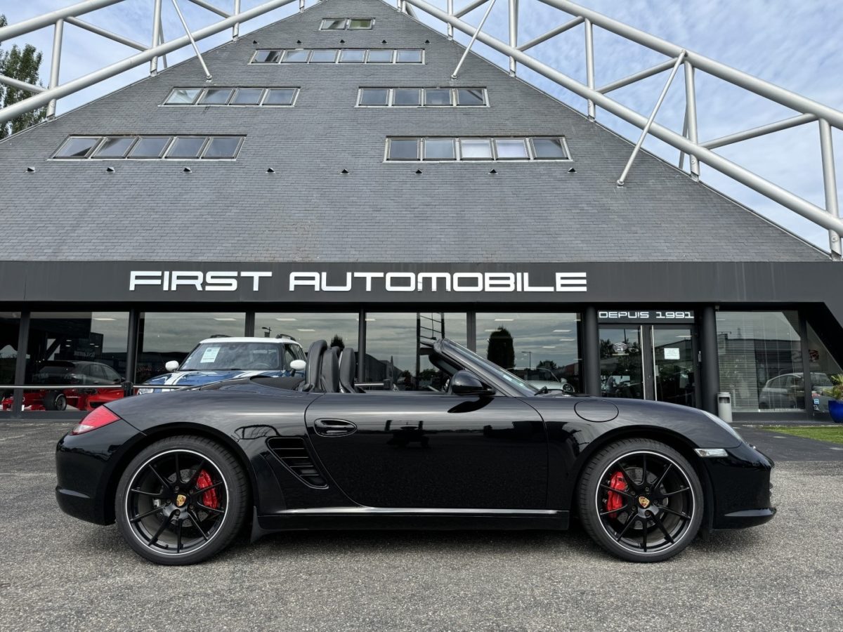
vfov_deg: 56.8
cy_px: 316
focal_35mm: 24
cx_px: 422
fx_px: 584
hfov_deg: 71.6
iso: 80
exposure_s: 1/2415
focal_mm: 6.76
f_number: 1.78
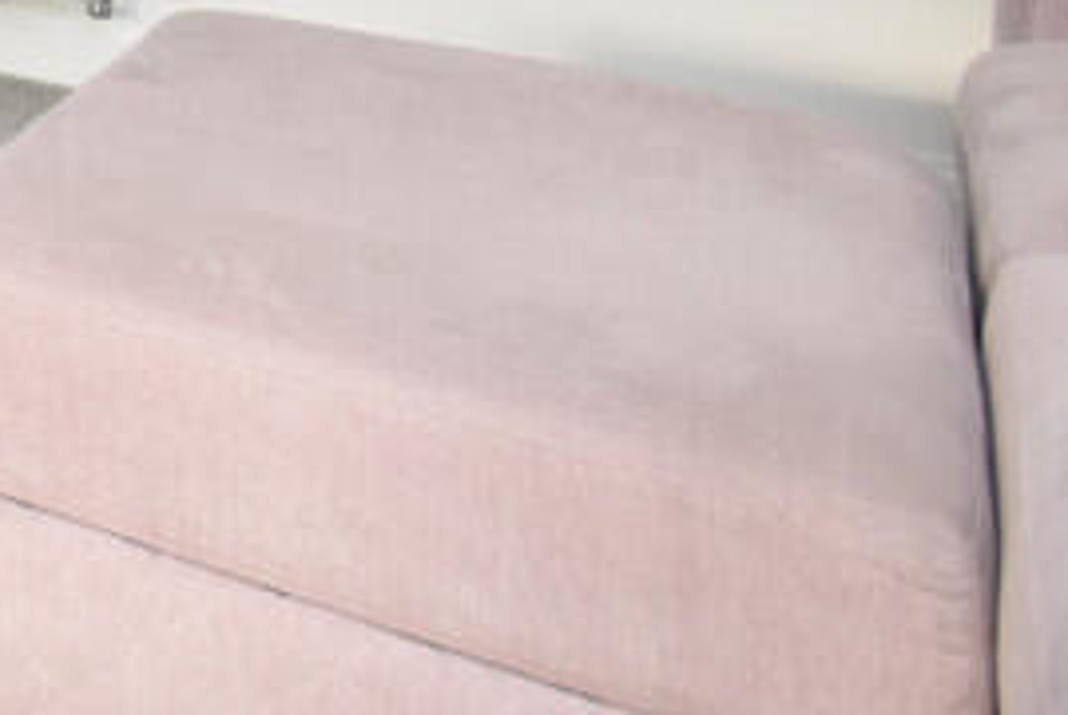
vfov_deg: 18.9
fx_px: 1693
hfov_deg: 24.0
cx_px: -683
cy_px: -530
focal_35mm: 57
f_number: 4.5
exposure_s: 1/160
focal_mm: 10
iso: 800
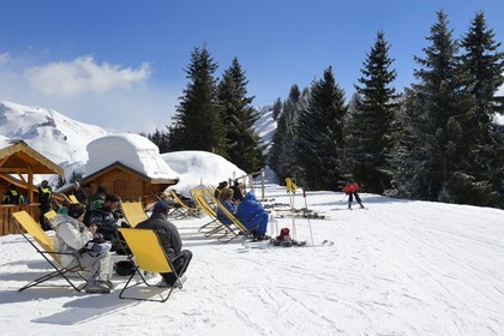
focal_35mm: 36
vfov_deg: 36.9
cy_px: 168
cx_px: 252
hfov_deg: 53.1
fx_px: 504
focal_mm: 36
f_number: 14
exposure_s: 1/320
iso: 200
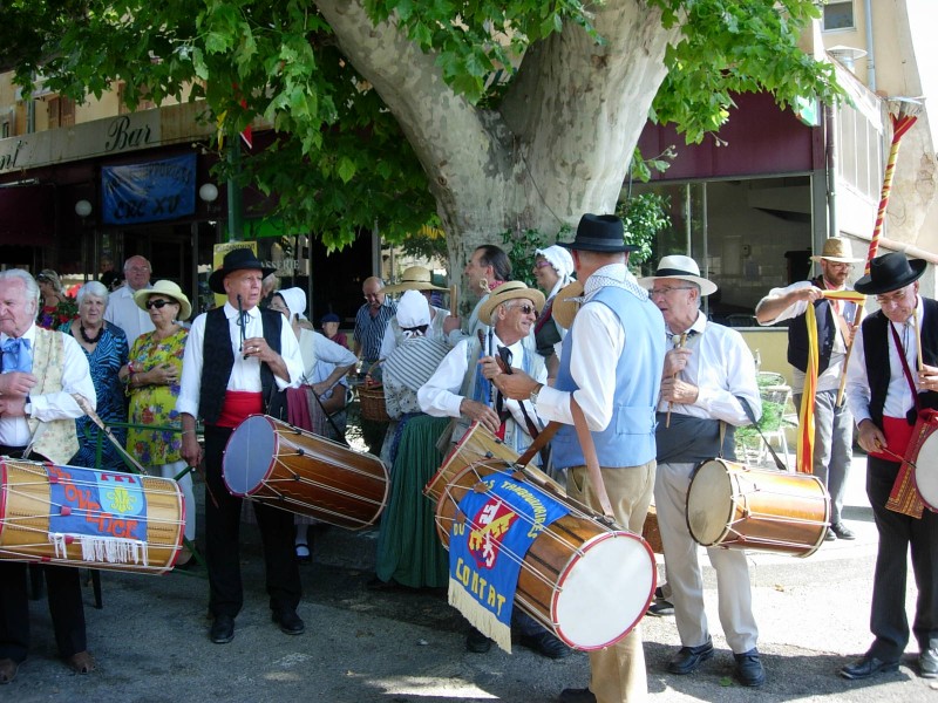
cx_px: 469
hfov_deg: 49.0
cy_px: 352
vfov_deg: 37.7
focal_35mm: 38
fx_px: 1030
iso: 64
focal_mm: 7.8
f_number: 2.8
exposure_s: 1/264
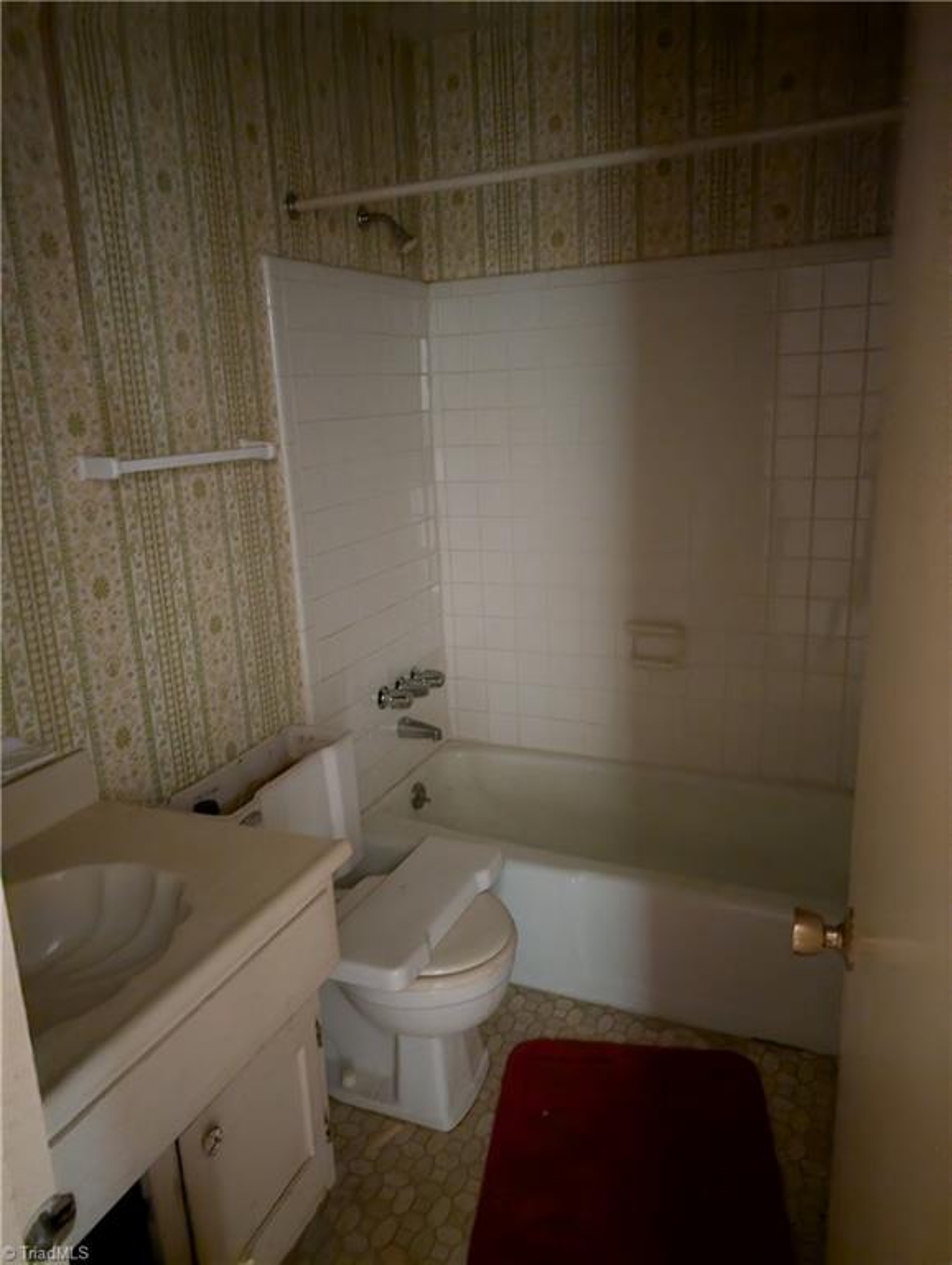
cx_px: 476
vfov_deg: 71.5
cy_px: 632
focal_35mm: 24
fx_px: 878
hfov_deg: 56.9
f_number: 1.68
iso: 22280
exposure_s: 1/10
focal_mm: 6.9
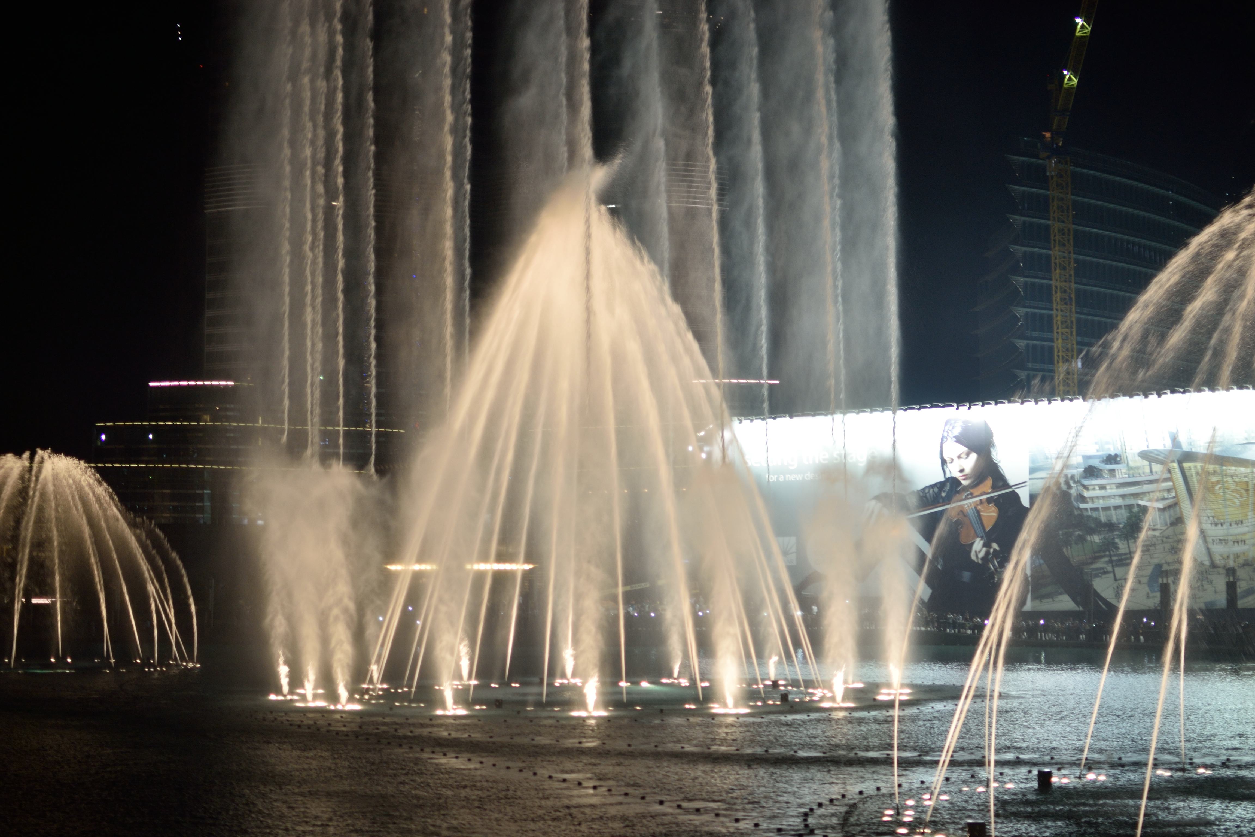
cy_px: 418
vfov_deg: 25.8
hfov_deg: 37.9
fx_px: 1830
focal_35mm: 52
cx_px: 628
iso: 100
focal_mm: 35
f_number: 1.8
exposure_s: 1/40
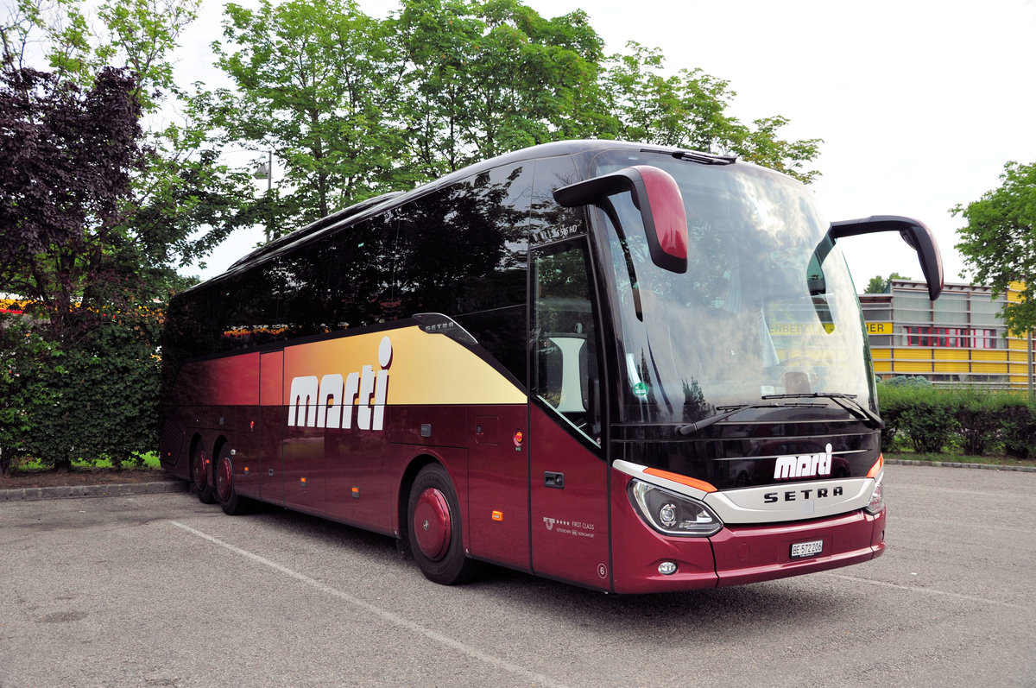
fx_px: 905
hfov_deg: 59.6
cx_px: 518
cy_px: 344
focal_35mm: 32
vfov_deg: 41.6
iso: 200
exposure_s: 1/640
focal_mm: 21
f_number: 3.8
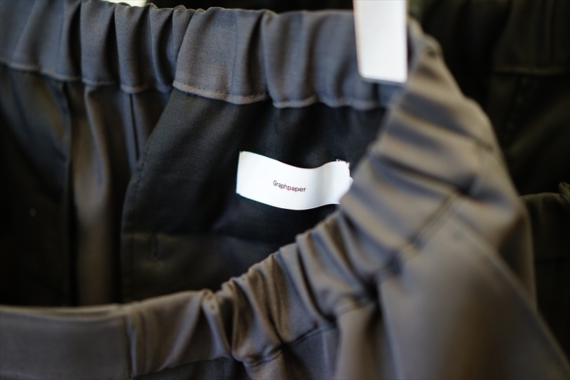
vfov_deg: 24.6
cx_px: 285
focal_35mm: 55
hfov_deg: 36.3
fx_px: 871
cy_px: 190
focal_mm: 55
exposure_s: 1/60
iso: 400
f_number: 1.8
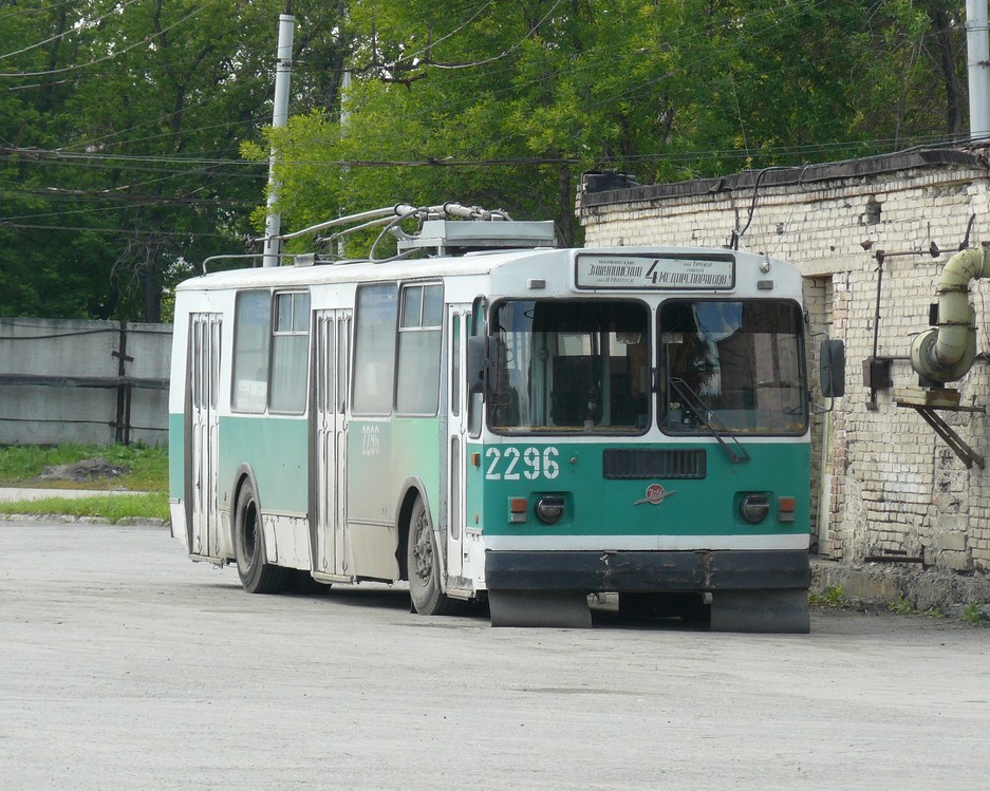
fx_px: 6063
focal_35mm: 207
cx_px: 469
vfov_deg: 7.5
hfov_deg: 9.3
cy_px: 402
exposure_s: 1/200
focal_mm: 32.3
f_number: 4.5
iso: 100
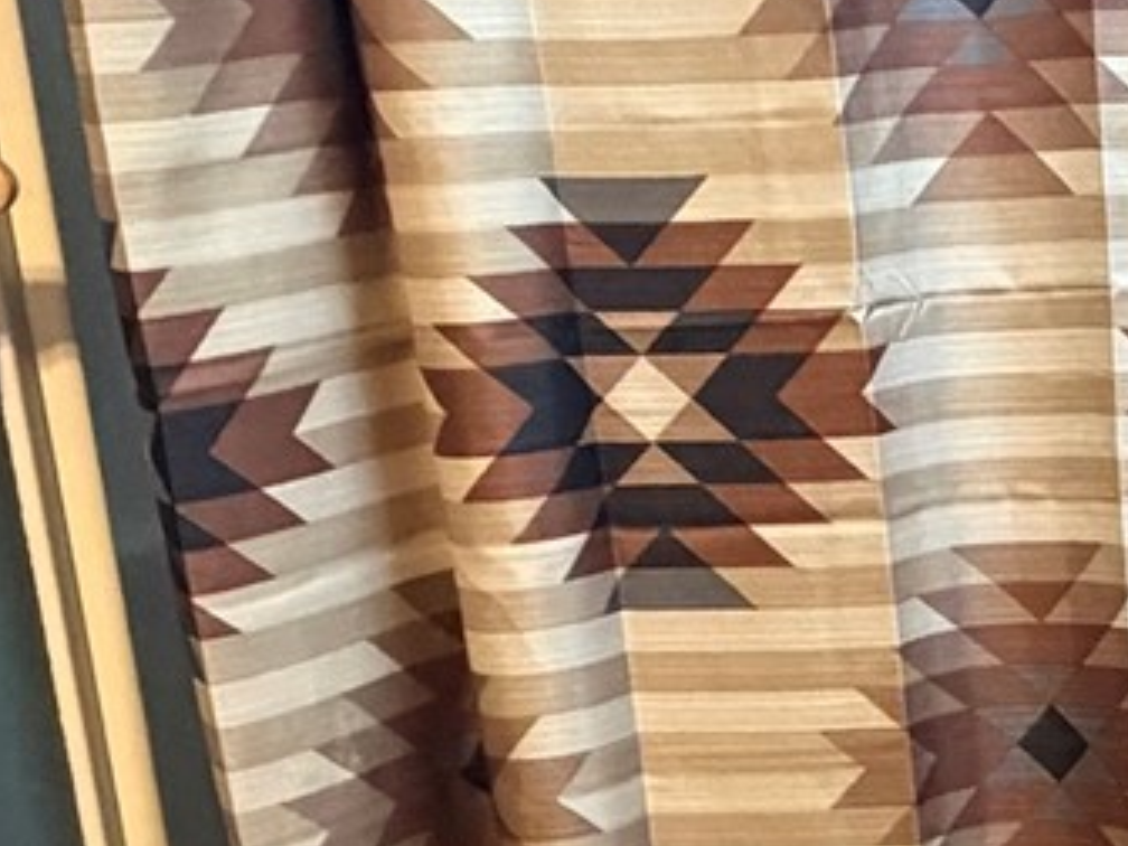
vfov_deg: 18.2
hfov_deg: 22.2
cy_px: 755
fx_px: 2607
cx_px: 1410
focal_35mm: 80
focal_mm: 2.22
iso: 800
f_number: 2.2
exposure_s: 1/60
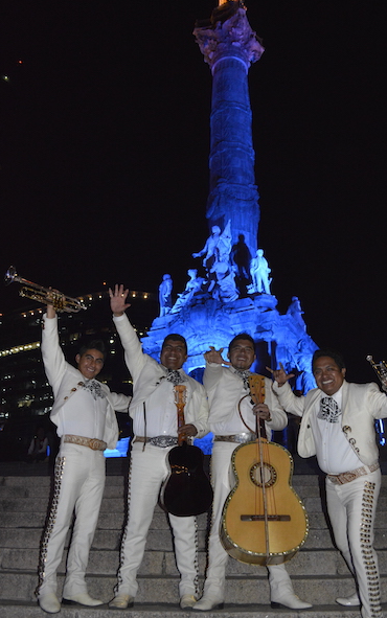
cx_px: 208
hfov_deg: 40.6
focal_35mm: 31
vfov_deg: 61.2
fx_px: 522
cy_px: 306
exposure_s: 1/60
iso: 3200
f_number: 3.8
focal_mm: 20
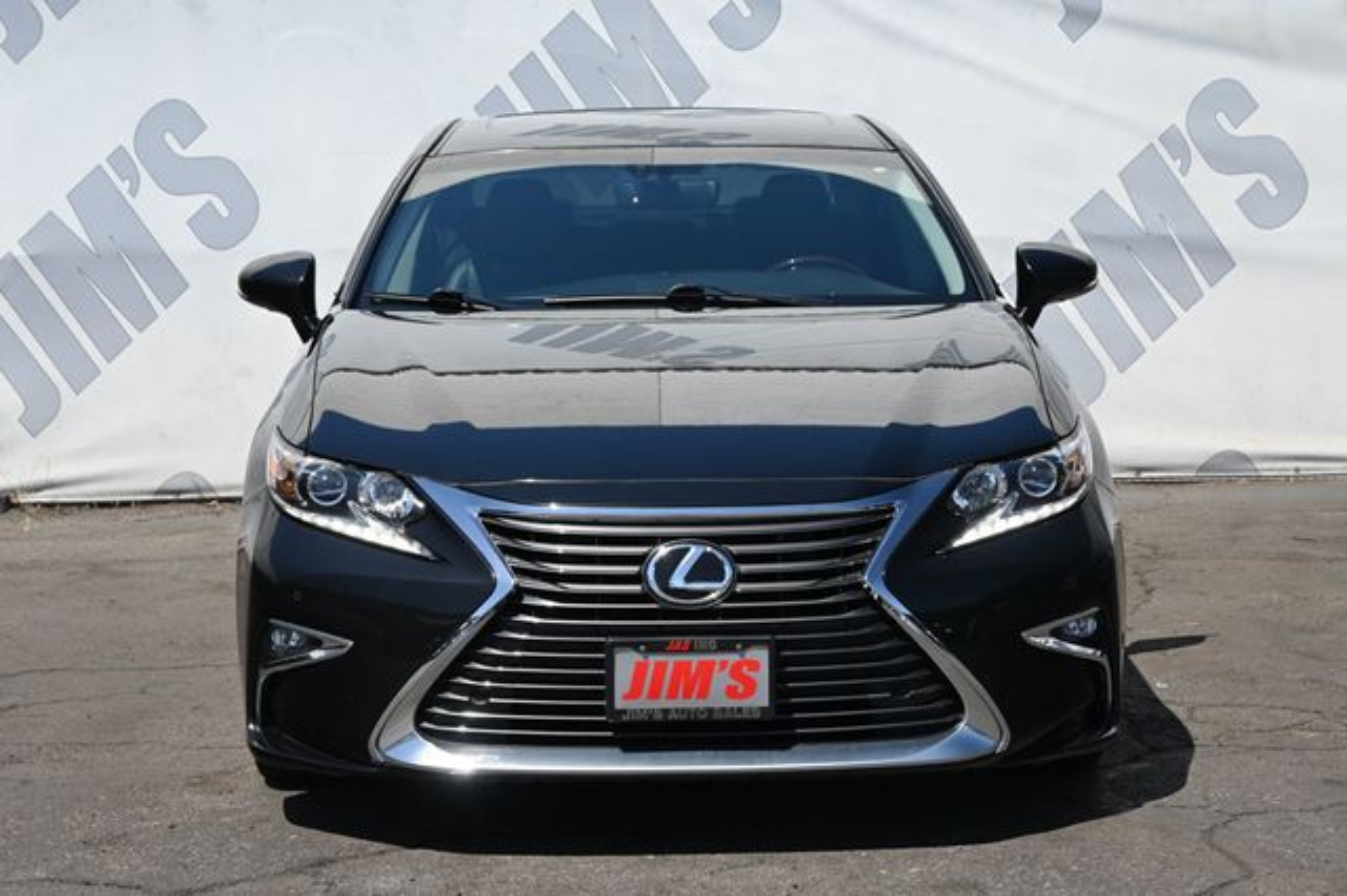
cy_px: 448
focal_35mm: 75
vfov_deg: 18.2
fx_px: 2805
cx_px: 674
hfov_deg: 27.0
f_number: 6.3
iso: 110
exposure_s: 1/250
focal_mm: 50
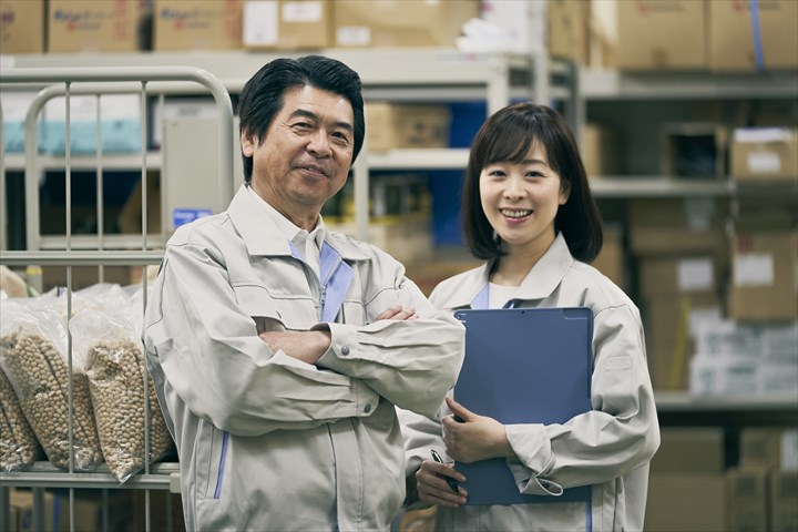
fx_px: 3147
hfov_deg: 14.4
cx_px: 399
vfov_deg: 9.7
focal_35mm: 142
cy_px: 266
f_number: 2.8
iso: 800
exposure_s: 1/160
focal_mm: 142
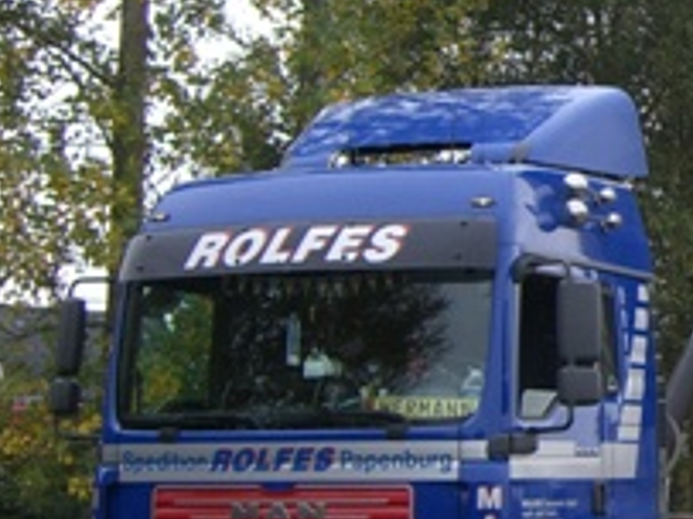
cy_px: 116
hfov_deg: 15.4
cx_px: 976
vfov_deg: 12.3
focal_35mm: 120
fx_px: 2401
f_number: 2.7
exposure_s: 1/250
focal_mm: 6.2
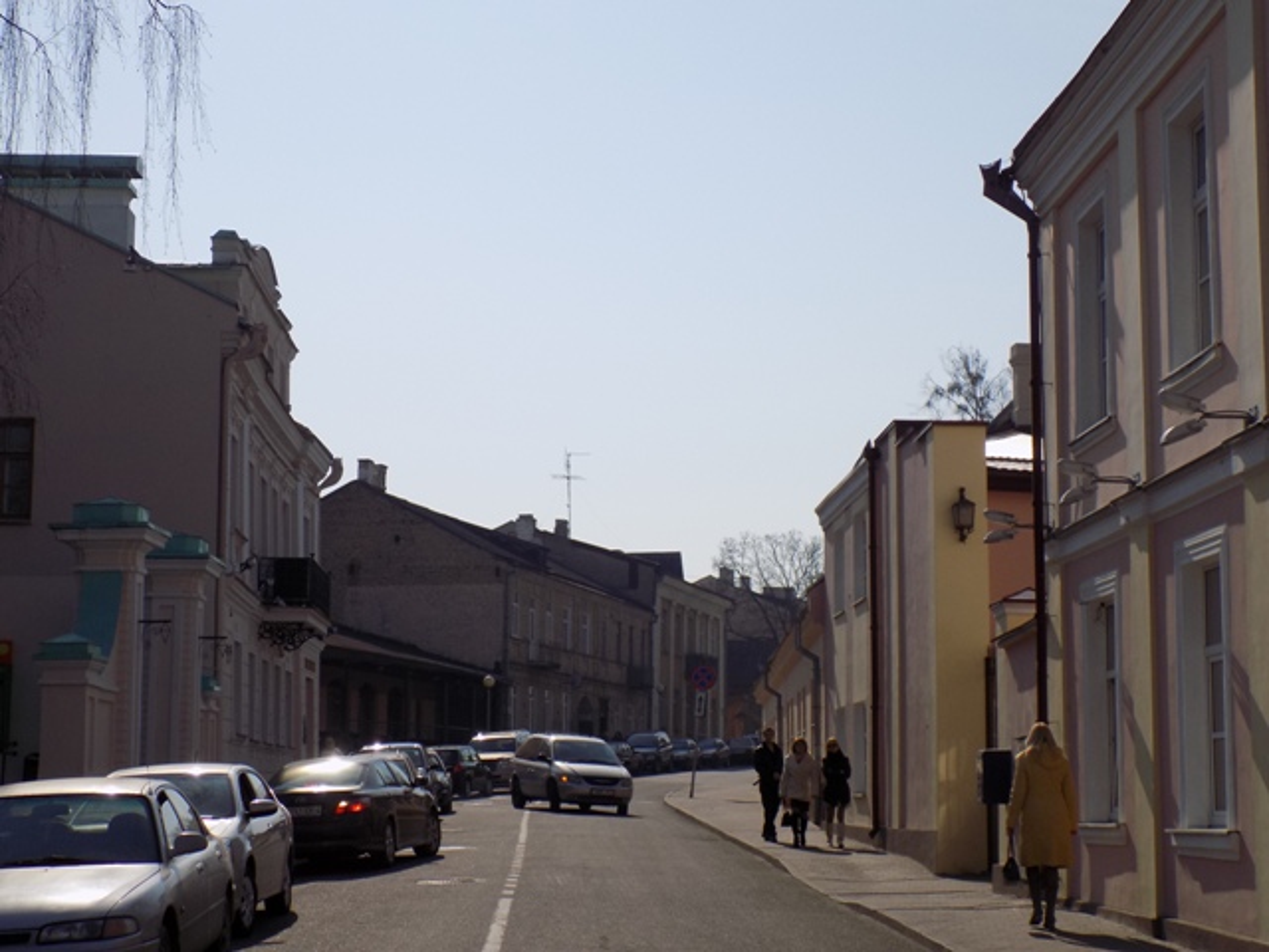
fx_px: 2163
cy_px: 476
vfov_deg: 24.8
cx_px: 634
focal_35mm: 59
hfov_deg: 32.7
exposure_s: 1/500
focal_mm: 10.5
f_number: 4
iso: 80
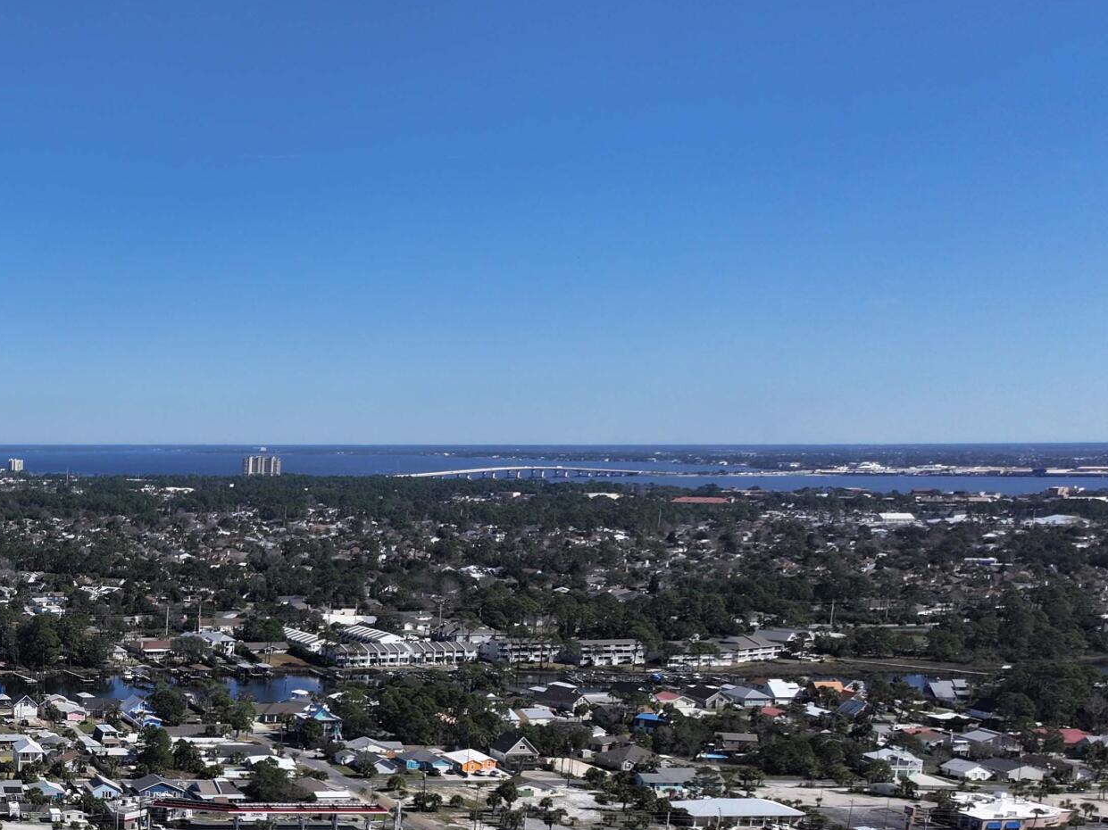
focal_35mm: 58
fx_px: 1856
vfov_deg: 23.8
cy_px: 887
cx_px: -203
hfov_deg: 29.0
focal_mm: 12.29
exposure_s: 1/3200
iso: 110
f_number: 2.8
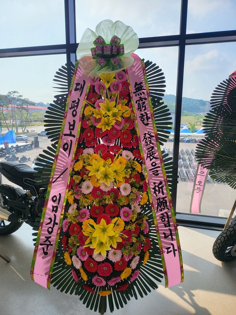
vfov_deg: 71.6
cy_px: 158
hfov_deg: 56.8
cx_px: 118
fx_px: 218
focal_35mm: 24
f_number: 1.8
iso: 40
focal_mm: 5
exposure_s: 1/789
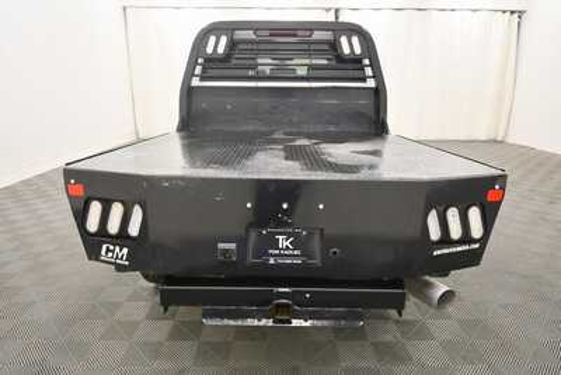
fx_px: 343
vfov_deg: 57.3
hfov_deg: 78.6
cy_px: 188
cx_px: 280
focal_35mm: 22
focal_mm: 15
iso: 1250
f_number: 5
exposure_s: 1/125
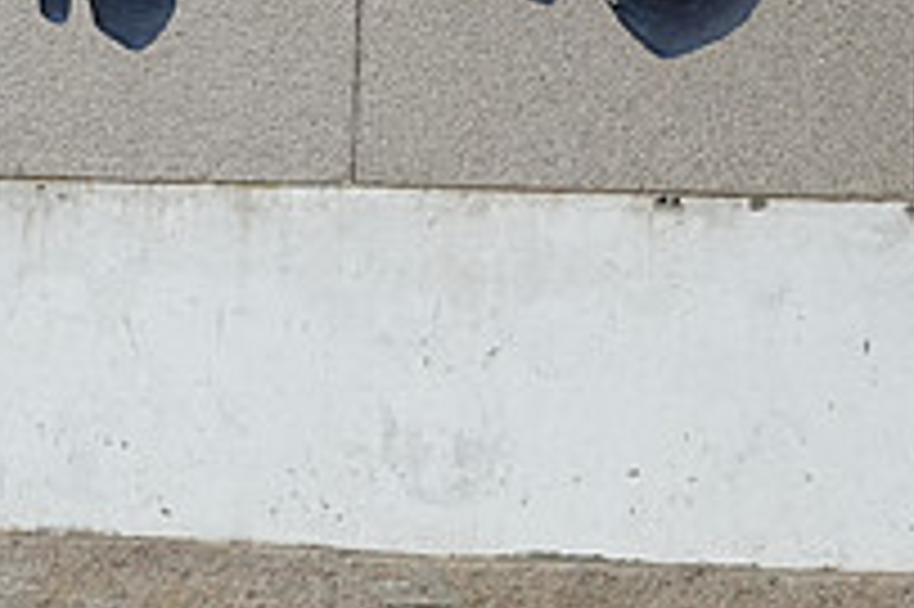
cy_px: -426
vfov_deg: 6.8
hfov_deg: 10.2
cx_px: 1274
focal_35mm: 197
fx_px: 4997
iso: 2500
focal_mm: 50
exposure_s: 1/320
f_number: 11
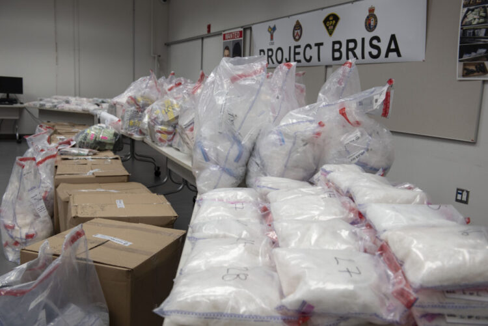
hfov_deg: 55.8
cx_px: 244
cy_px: 163
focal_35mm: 34
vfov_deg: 38.9
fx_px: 461
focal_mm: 34
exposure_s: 1/60
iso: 500
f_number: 5
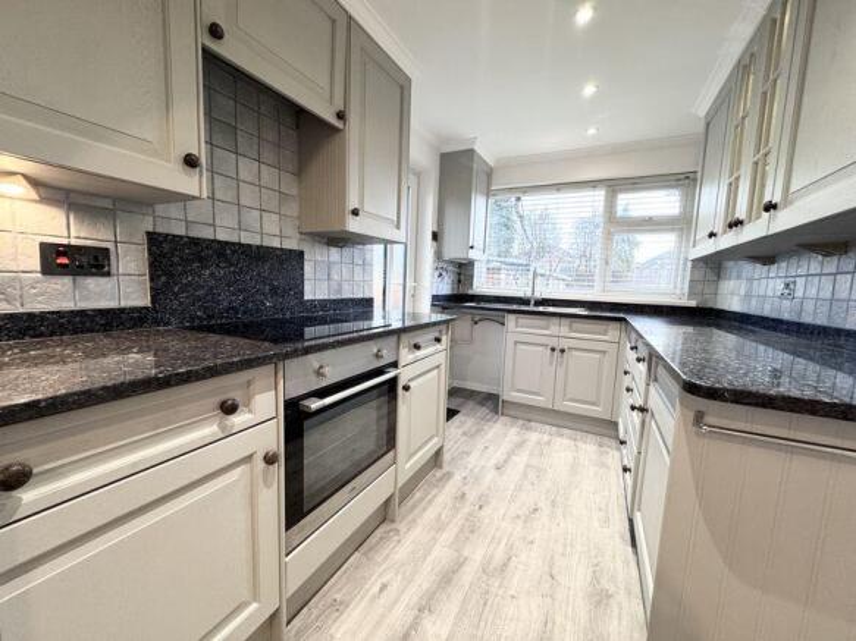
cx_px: 428
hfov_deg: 102.1
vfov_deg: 85.7
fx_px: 346
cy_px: 320
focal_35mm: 14
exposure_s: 1/50
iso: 200
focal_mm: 2.22
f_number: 2.2
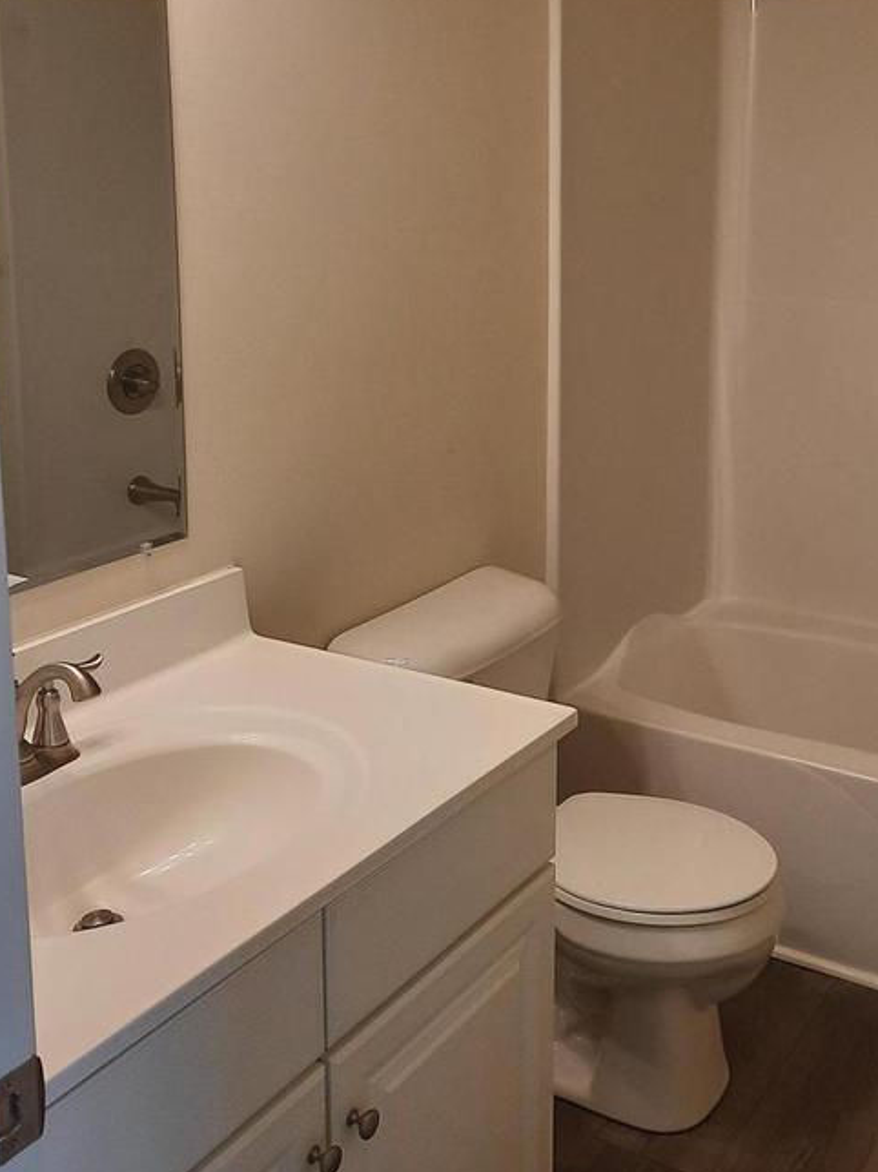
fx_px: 1421
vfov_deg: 44.3
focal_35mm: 42
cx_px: 572
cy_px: 417
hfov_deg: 34.1
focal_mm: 4.6
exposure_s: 1/60
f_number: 2
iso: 80
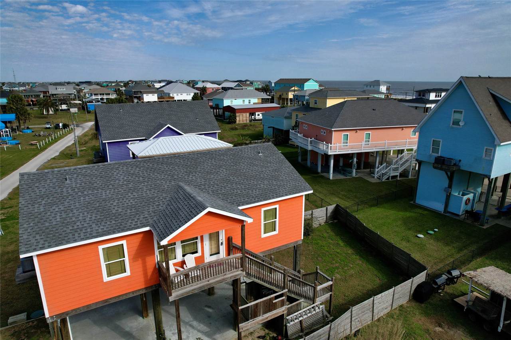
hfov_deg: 78.6
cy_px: 170
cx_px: 256
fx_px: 312
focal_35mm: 22
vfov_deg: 57.2
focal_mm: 8.38
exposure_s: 1/5000
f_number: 2.8
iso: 100
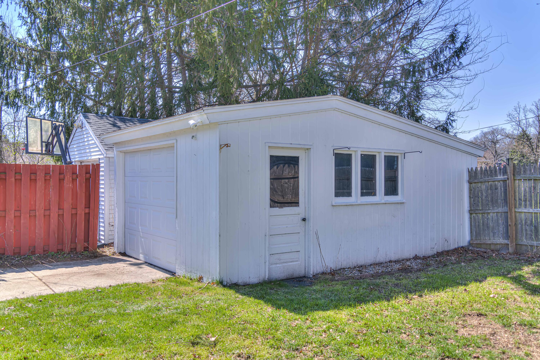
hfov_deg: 60.3
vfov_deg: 42.3
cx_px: 270
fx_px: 465
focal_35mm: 31
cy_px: 180
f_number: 3.2
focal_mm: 31
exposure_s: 1/1250
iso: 200
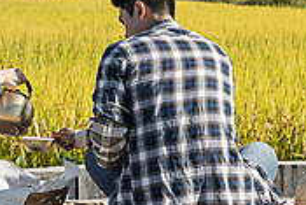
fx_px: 1310
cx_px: 16
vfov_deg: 8.8
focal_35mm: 154
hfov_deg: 13.2
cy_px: -40
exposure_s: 1/1000
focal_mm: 45
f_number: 5
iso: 100
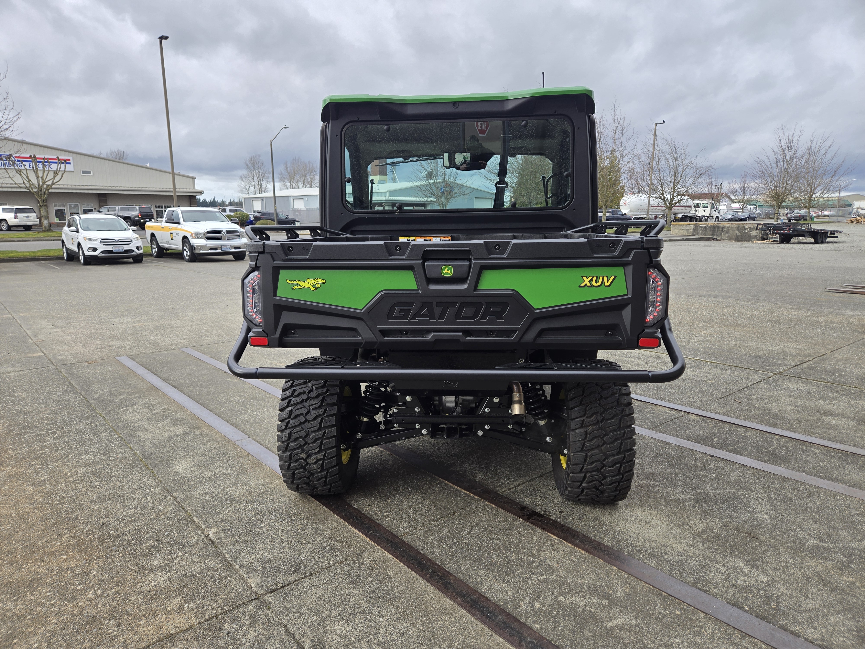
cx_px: 432
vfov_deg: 58.9
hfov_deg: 73.9
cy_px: 324
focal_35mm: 23
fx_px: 575
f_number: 1.8
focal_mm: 5.4
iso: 25
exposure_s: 1/711
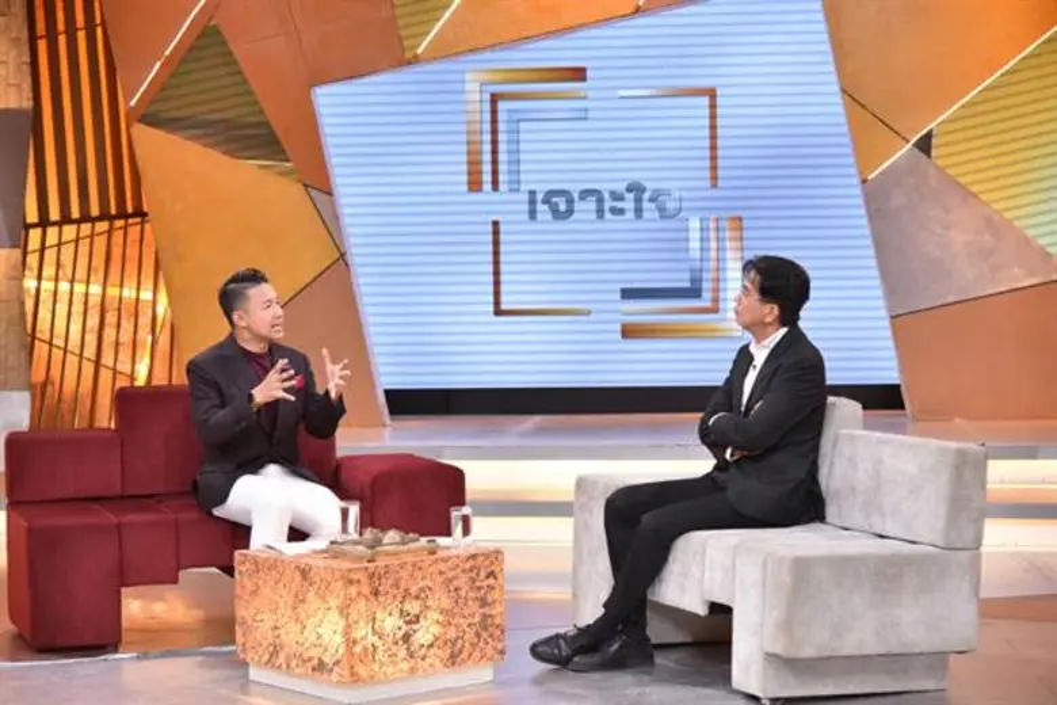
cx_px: 528
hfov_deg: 27.0
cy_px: 352
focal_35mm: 75
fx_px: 2202
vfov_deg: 18.2
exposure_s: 1/200
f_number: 4.5
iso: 2000
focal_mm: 75
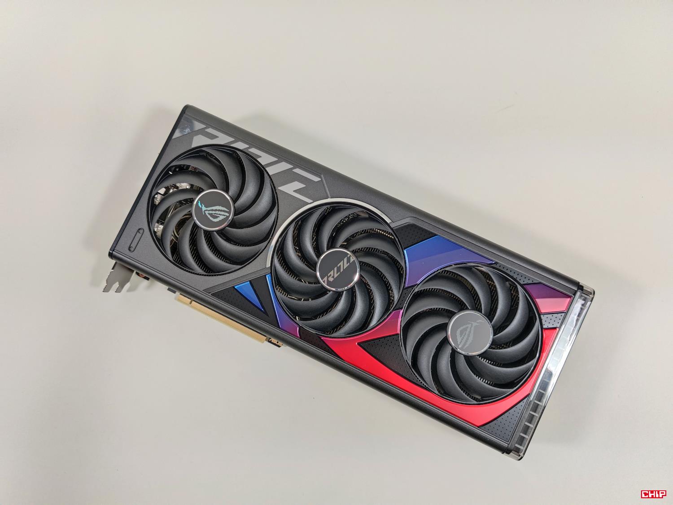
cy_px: 252
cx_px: 336
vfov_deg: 56.8
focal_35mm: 24
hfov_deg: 71.6
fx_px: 467
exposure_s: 1/33
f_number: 1.85
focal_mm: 6.78
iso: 286
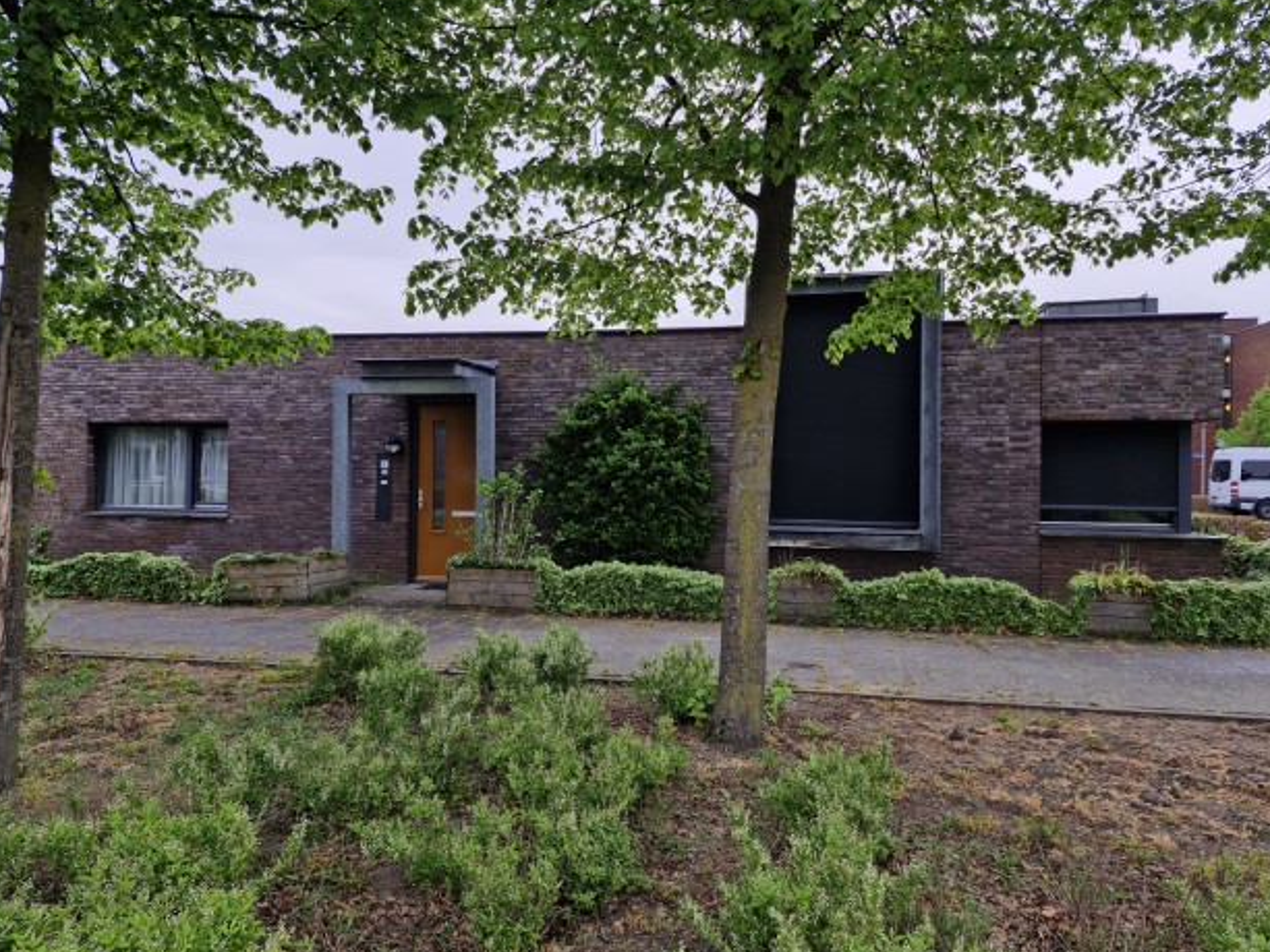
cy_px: 470
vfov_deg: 56.8
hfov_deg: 71.6
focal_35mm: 24
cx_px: 644
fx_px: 881
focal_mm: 5.54
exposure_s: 1/180
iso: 50
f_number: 1.8
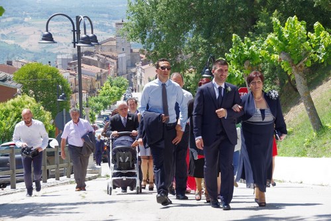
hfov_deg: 15.5
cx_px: 166
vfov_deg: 10.4
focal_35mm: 132
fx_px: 1213
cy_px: 110
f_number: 8
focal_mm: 88
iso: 400
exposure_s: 1/250
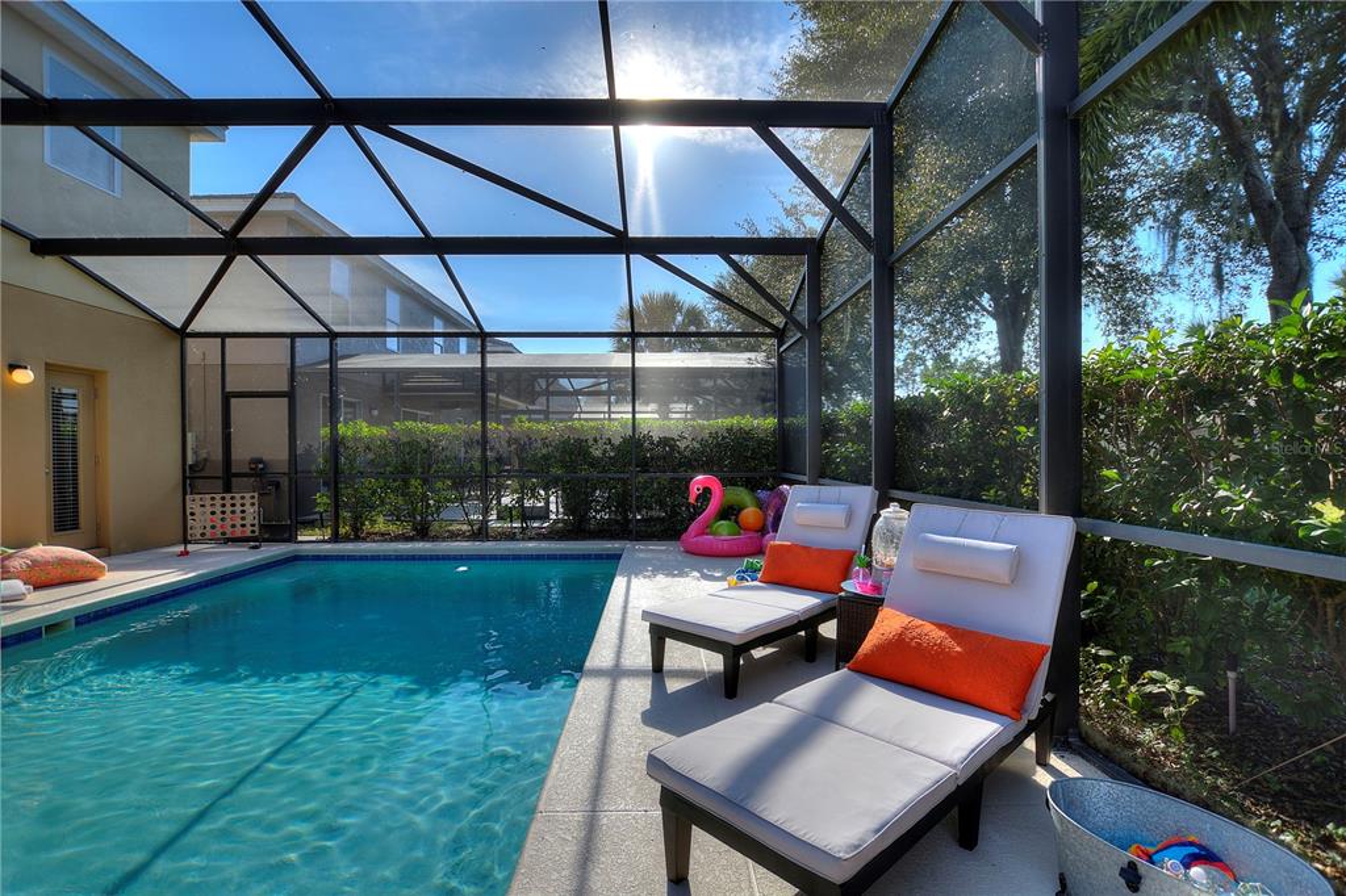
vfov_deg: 77.3
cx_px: 673
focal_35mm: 15
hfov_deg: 100.4
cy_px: 448
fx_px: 561
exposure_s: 1/320
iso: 100
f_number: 4.5
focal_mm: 10
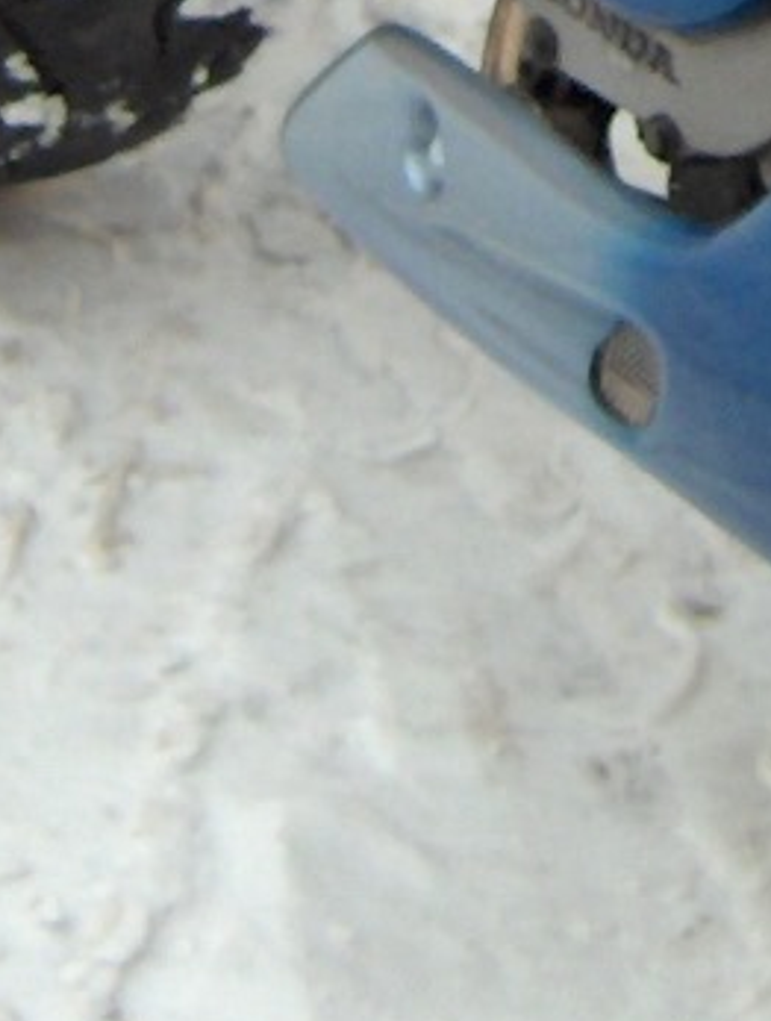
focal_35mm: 291
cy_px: -727
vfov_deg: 6.7
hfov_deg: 5.1
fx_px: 8605
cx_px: 1259
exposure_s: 1/508
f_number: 2.8
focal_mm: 8
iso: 100
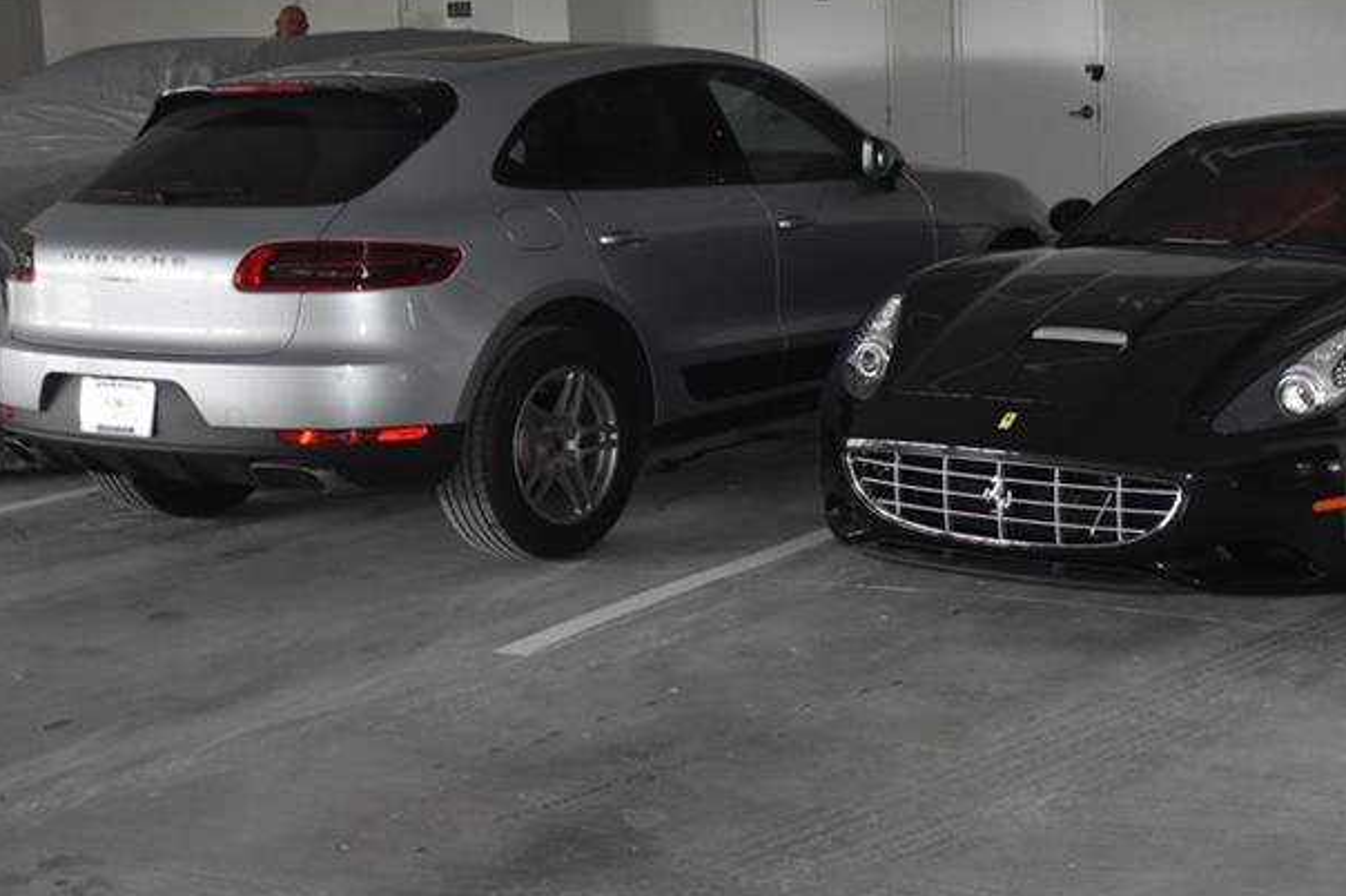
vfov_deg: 22.1
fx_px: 2279
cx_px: 992
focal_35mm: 61
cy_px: 270
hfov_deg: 32.3
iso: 800
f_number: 4.5
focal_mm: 24
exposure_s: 1/125
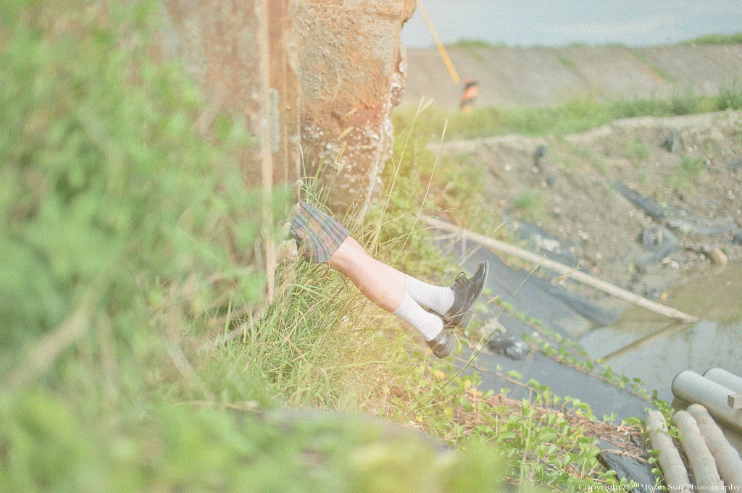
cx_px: 371
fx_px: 1030
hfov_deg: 39.6
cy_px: 246
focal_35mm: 50
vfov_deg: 26.9
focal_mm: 50
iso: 100
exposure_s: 1/8000
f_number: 1.6
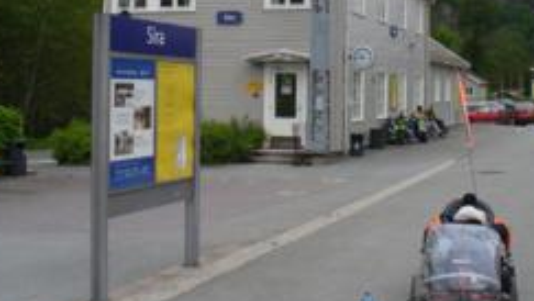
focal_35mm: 63
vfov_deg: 18.9
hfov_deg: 33.2
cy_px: 45
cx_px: 314
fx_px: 893
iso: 64
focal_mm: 6.1
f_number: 5.6
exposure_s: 1/250
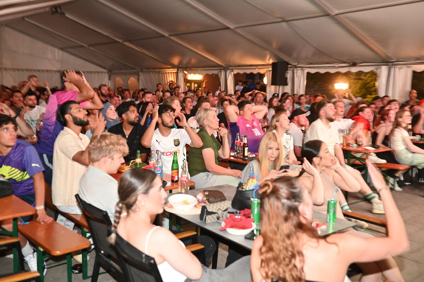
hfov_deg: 54.5
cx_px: 212
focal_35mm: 35
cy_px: 141
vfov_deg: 37.8
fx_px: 412
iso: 1600
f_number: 2.8
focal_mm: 35
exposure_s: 1/25
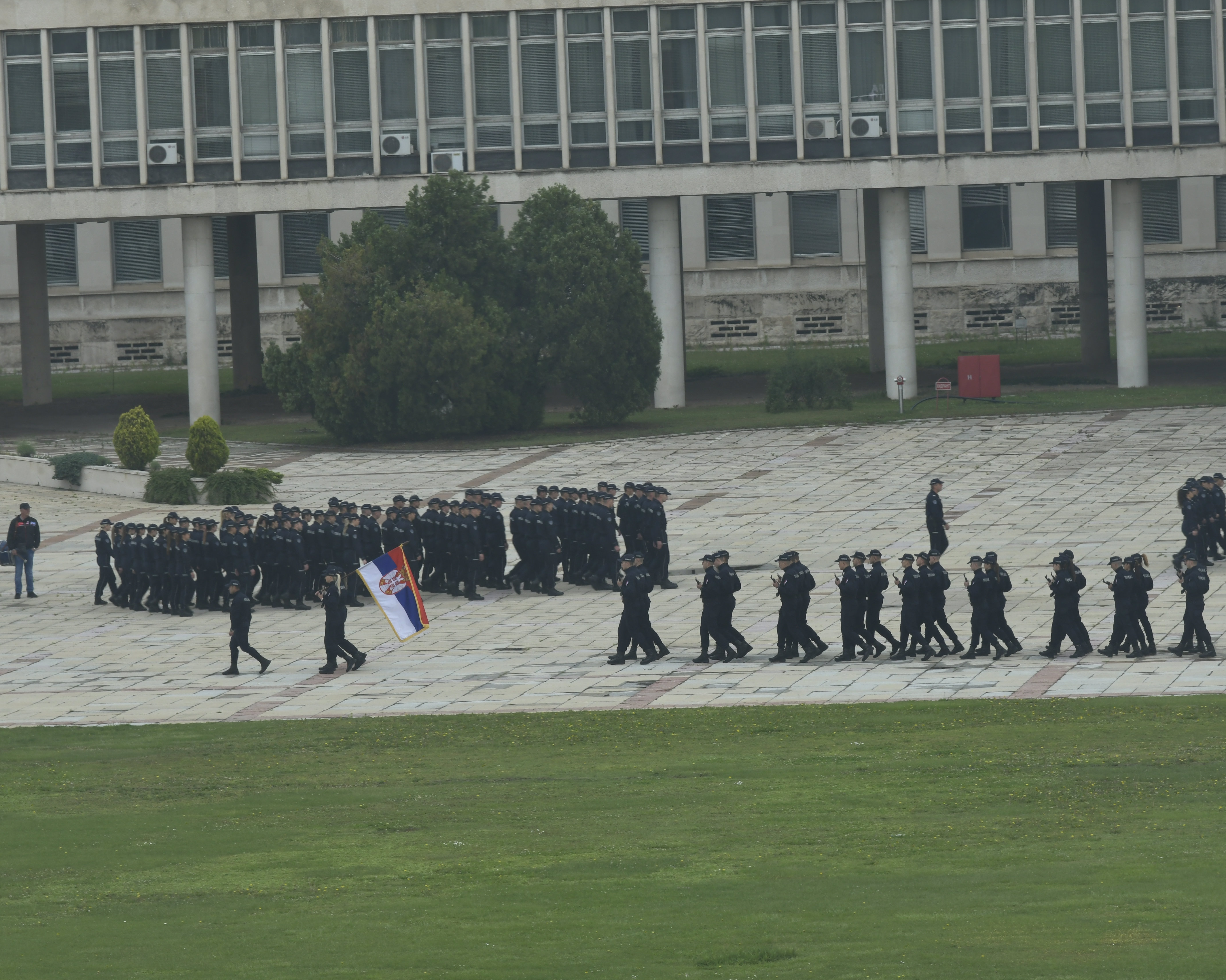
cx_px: 621
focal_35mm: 273
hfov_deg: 7.1
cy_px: 457
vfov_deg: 5.7
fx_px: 9906
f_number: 9
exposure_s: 1/100
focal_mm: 200
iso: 500
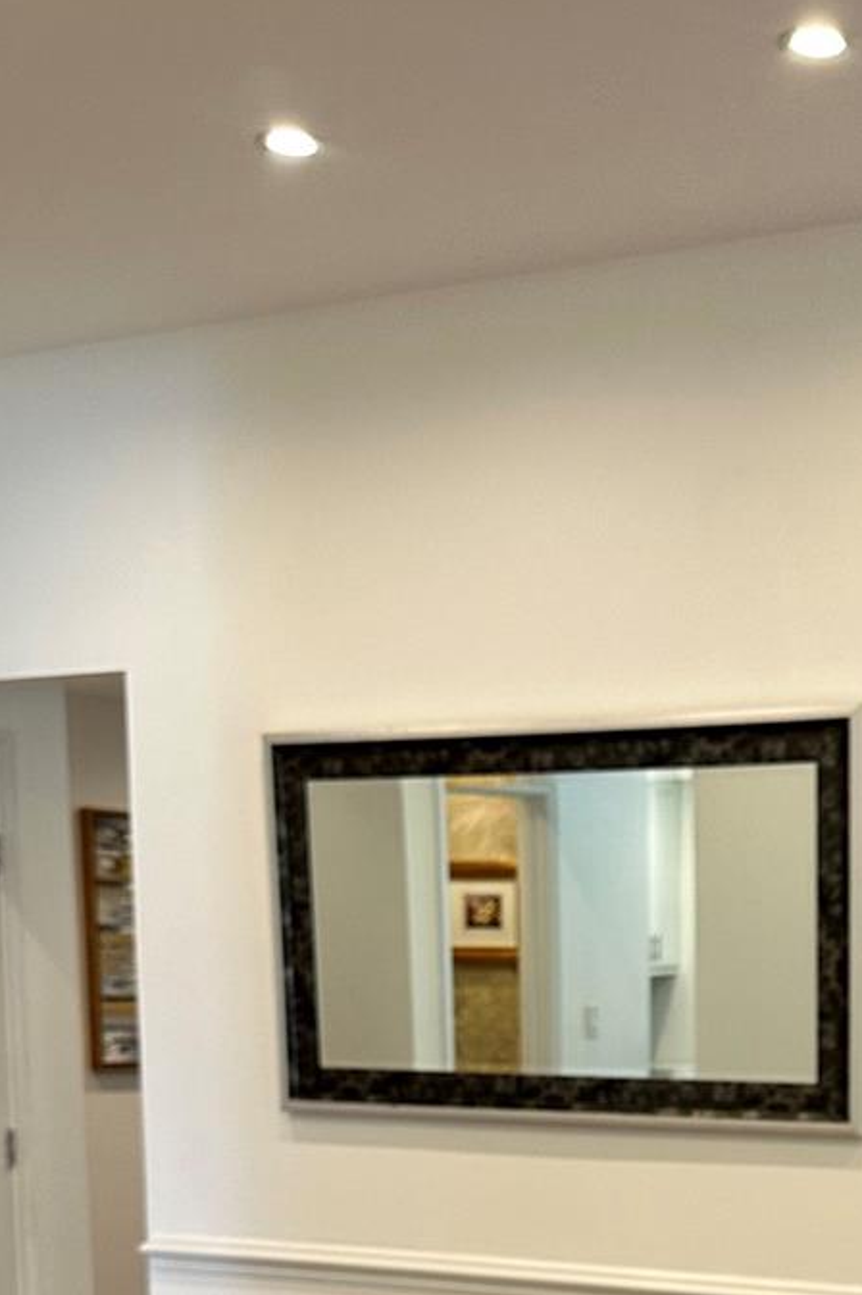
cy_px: 1312
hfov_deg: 22.8
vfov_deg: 32.2
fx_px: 2049
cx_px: 854
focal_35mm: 57
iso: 160
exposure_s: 1/120
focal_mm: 6.86
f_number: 1.78
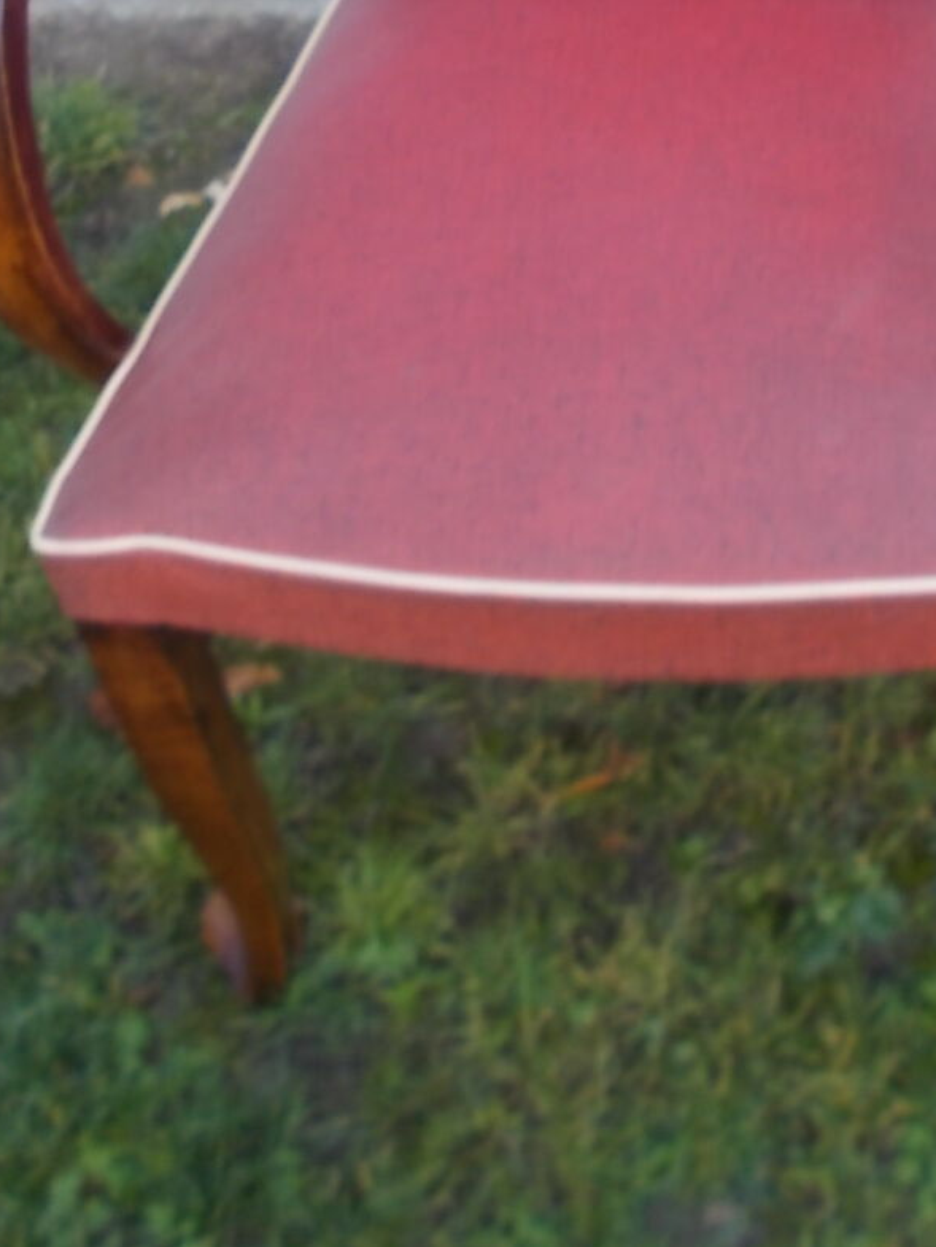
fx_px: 1910
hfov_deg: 27.1
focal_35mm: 53
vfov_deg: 35.0
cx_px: 707
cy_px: 253
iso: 80
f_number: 3.2
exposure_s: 1/40
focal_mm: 4.6
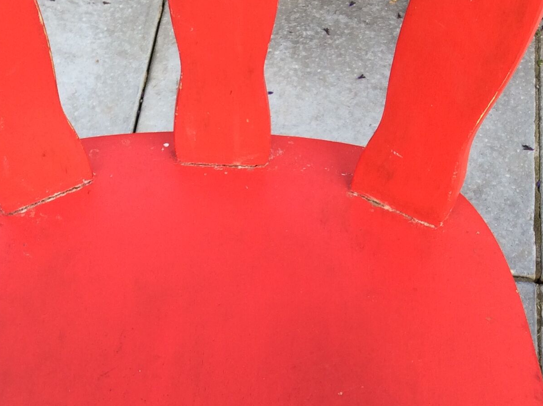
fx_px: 1081
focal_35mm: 69
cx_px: 204
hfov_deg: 28.1
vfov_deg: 20.8
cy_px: 361
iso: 32
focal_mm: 3.3
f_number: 2.4
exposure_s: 1/240
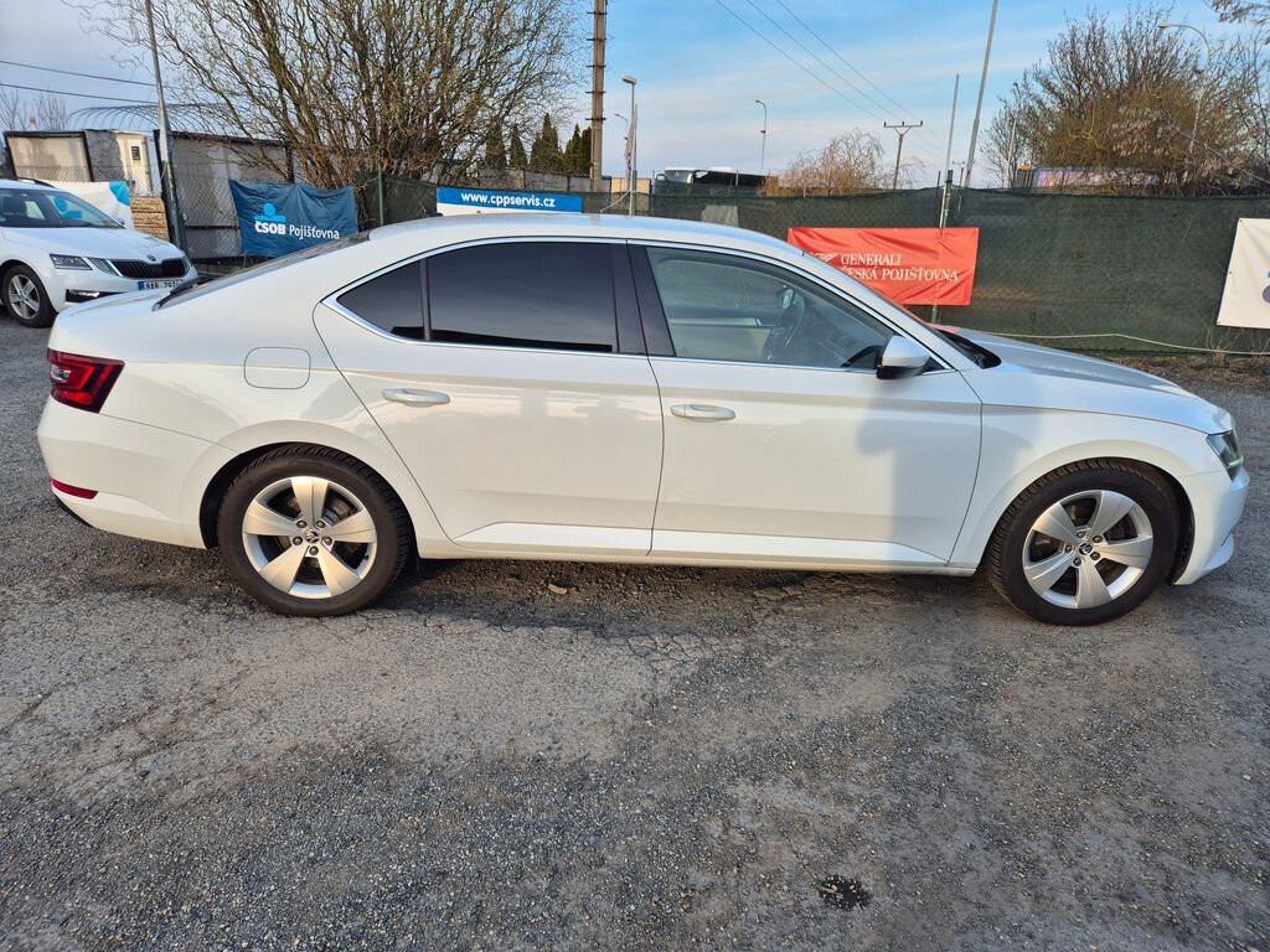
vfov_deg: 58.9
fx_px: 844
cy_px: 476
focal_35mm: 23
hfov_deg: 73.9
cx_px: 635
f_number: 1.8
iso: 25
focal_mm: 5.4
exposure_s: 1/415
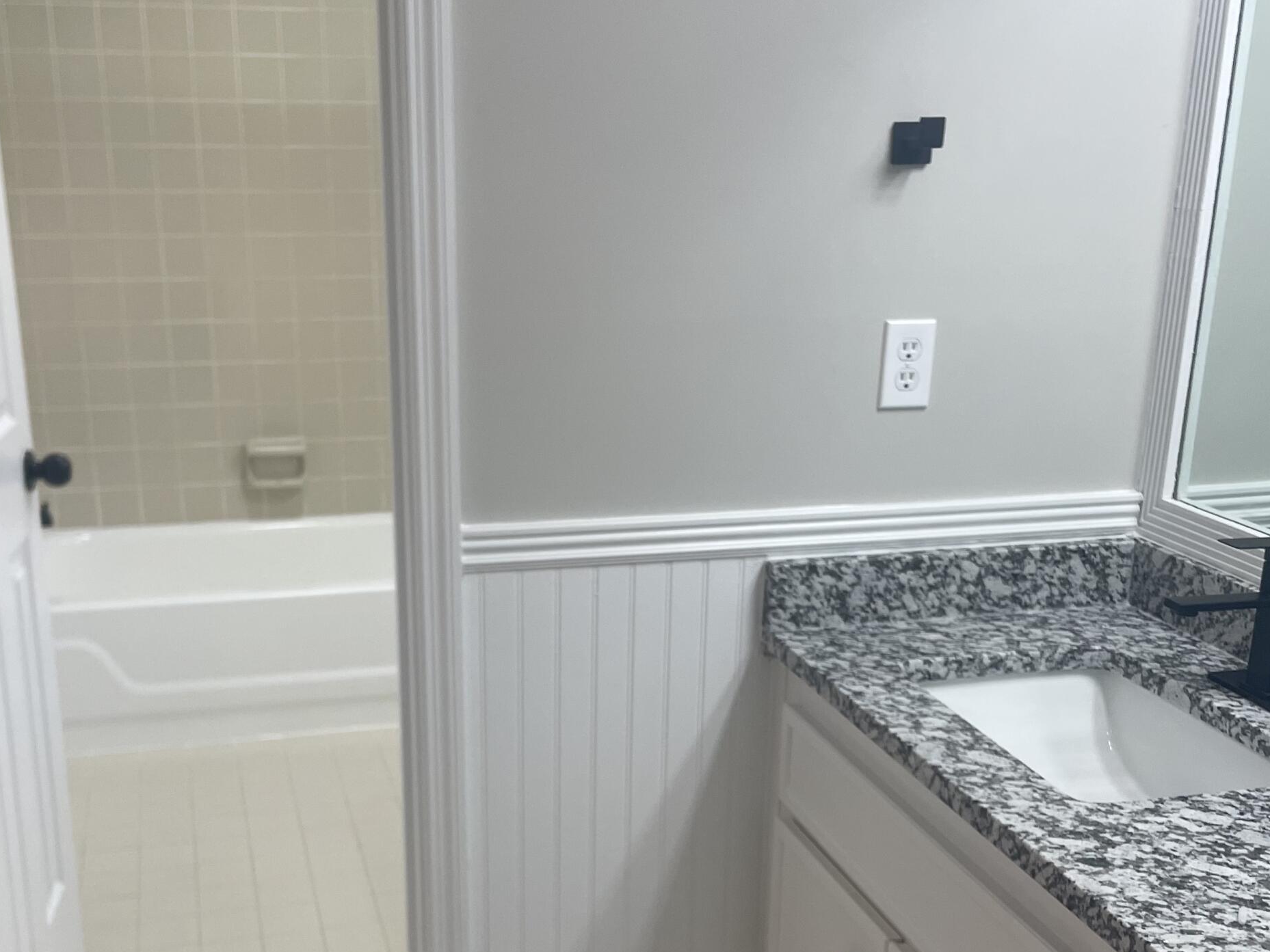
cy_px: 637
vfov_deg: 34.0
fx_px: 1541
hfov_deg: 44.7
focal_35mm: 42
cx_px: 573
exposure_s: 1/120
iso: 64
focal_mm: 4.2
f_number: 1.6
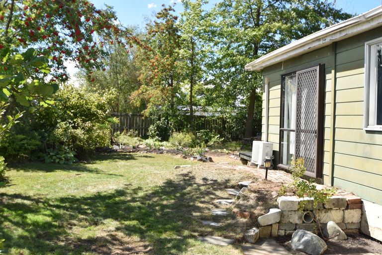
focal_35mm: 36
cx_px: 191
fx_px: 382
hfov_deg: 53.1
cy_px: 128
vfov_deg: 36.9
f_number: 8
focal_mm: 24
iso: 200
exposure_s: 1/250
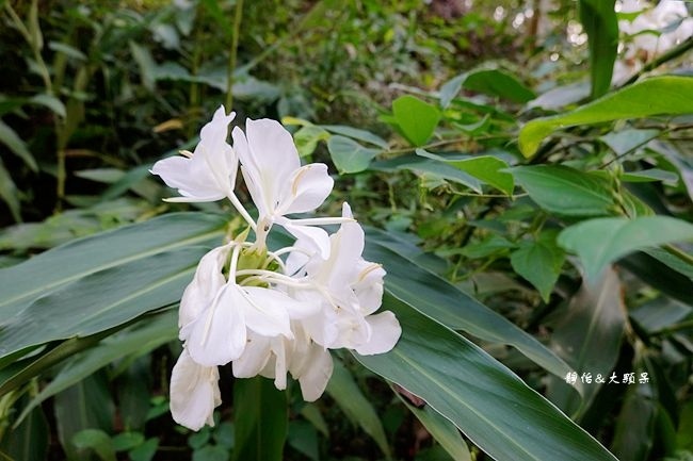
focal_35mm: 24
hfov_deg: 73.8
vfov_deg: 53.1
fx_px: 462
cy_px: 230
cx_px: 346
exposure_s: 1/80
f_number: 2.8
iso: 125
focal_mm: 9
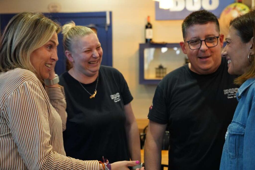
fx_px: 460
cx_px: 128
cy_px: 85
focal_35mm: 65
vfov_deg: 20.9
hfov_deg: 31.0
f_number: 5
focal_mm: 65
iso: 6400
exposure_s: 1/125
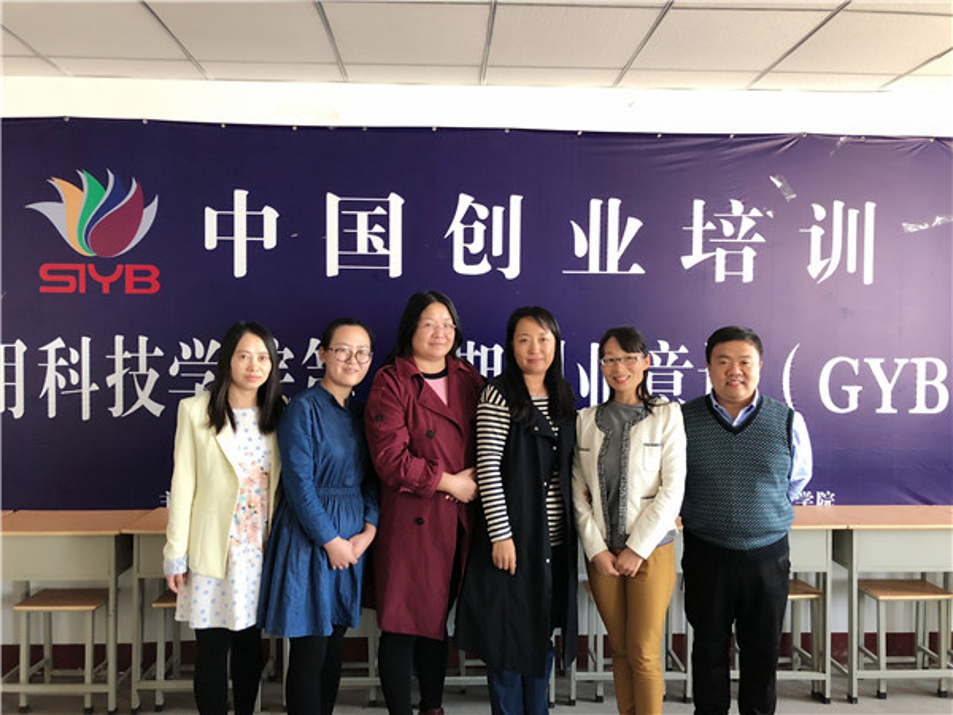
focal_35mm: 28
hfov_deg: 63.4
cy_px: 358
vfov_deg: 49.7
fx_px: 771
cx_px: 476
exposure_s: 1/15
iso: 64
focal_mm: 4
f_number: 1.8
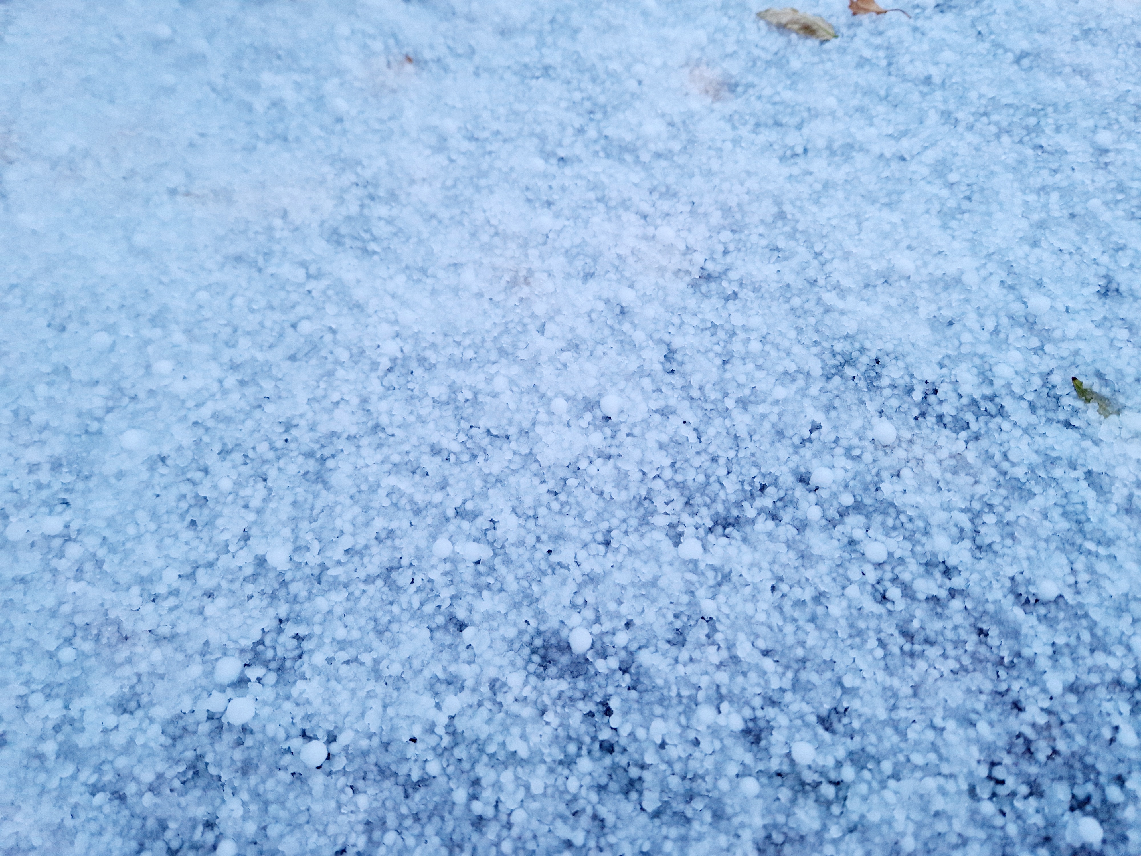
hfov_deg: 73.9
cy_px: 428
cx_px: 570
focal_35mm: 23
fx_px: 758
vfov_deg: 58.9
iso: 125
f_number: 1.8
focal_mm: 5.4
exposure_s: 1/100
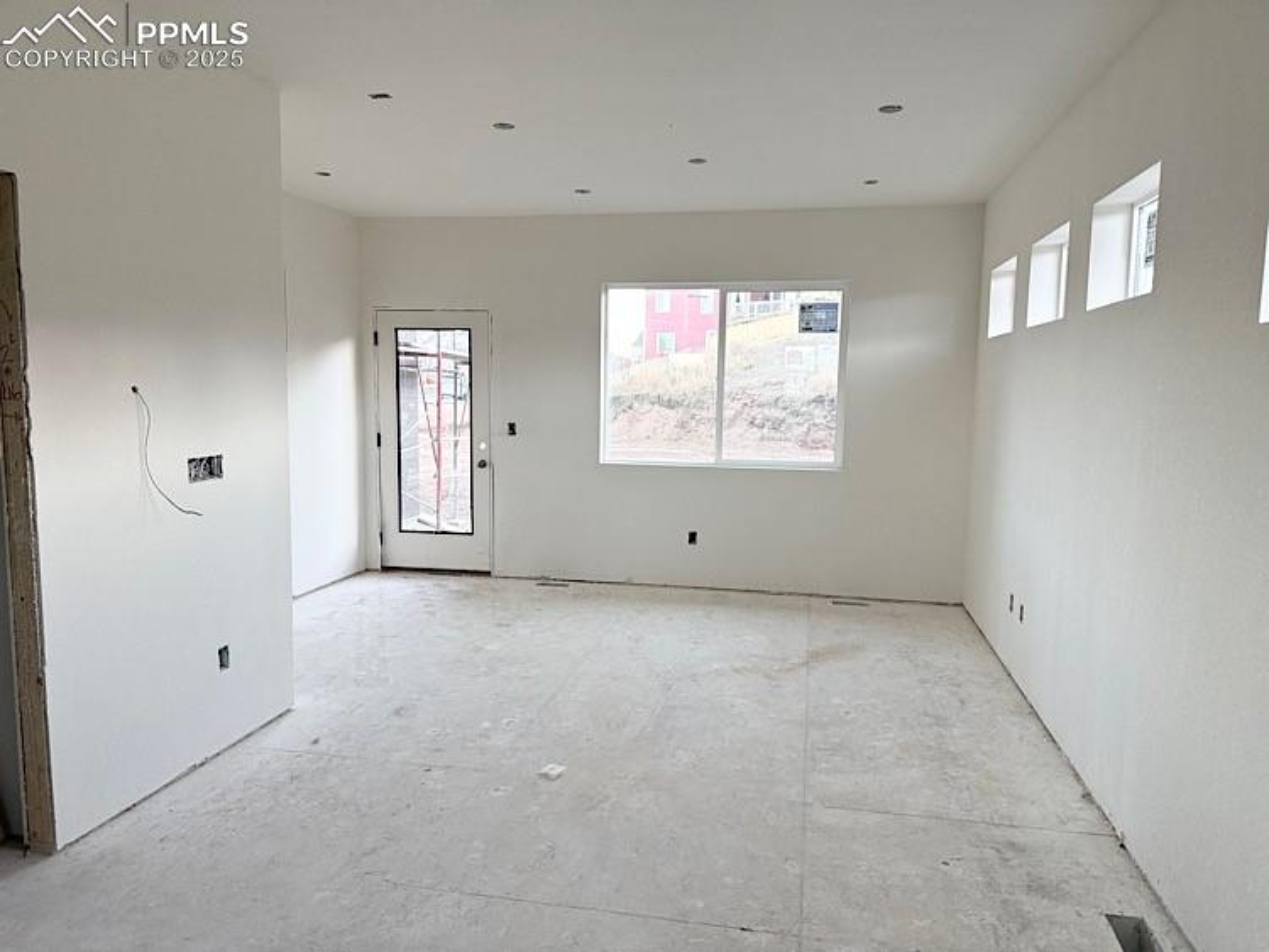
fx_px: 880
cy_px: 476
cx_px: 634
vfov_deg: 56.8
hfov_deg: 71.6
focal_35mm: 24
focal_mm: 6.76
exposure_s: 1/205
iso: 200
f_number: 1.78
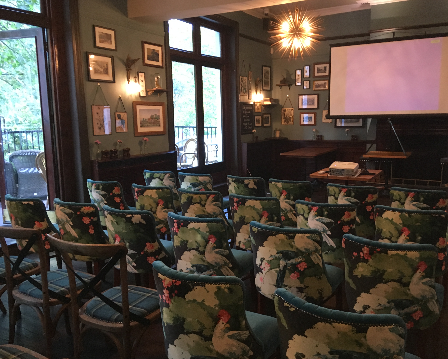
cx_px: 241
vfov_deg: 47.1
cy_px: 177
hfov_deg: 57.1
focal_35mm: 31
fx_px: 411
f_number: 2.2
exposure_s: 1/20
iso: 200
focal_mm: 4.15
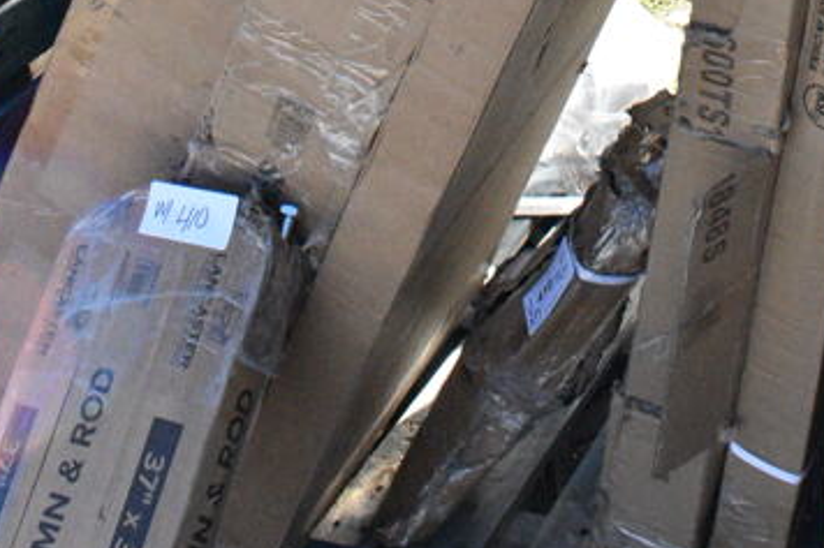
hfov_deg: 26.3
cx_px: 449
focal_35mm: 77
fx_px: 1762
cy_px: -327
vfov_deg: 15.9
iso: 6400
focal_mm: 20
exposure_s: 1/1000
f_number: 16
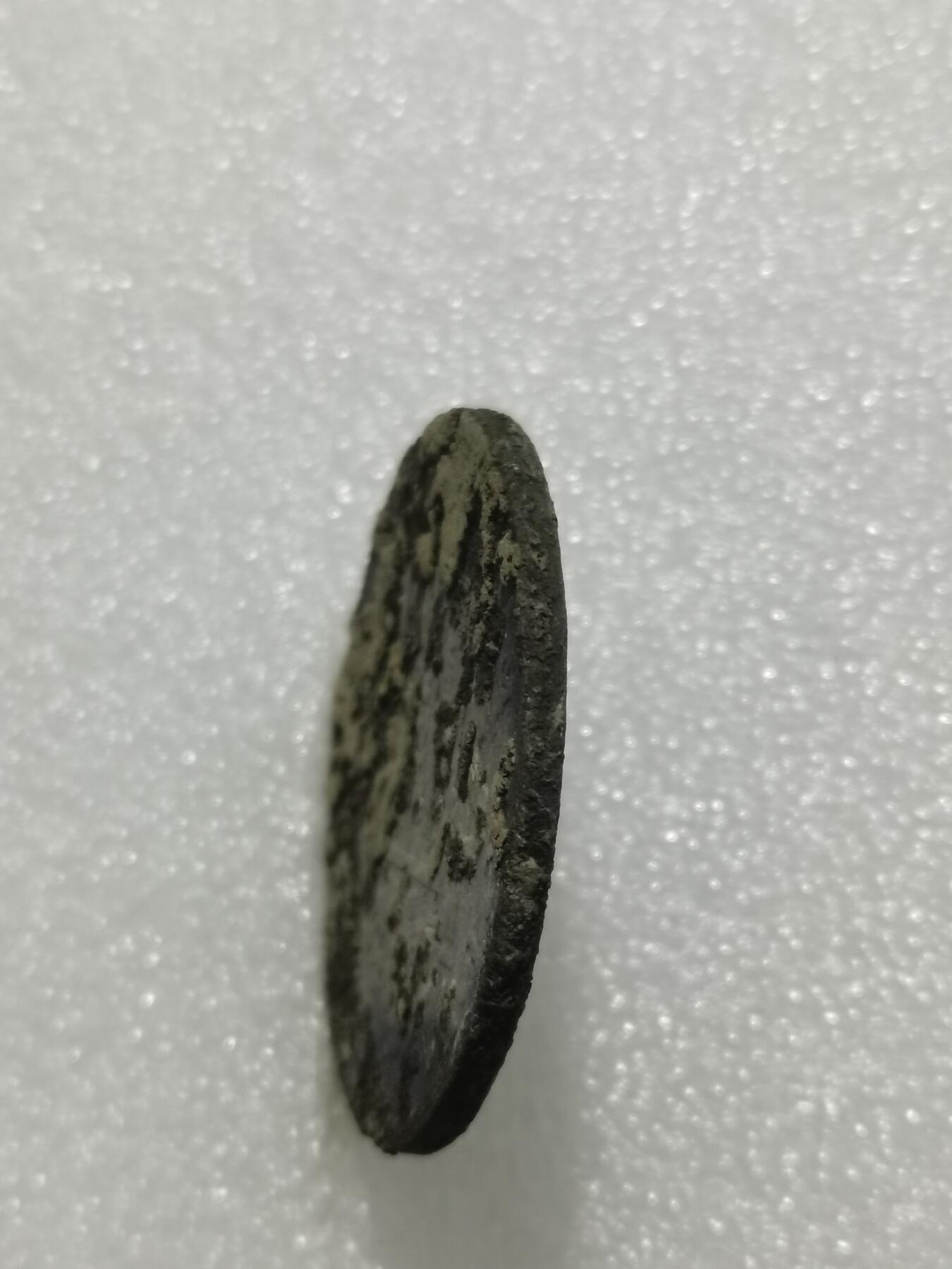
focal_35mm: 67
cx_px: 476
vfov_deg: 29.0
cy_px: 634
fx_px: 2457
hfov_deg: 21.9
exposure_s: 1/100
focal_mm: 5.58
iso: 100
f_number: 1.8
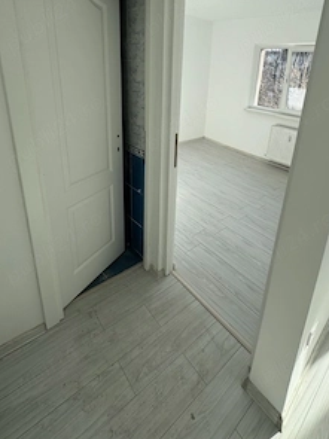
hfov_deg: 67.9
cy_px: 150
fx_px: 241
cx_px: 199
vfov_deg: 82.1
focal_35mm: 19
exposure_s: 1/482
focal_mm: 2.22
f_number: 2.2
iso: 40
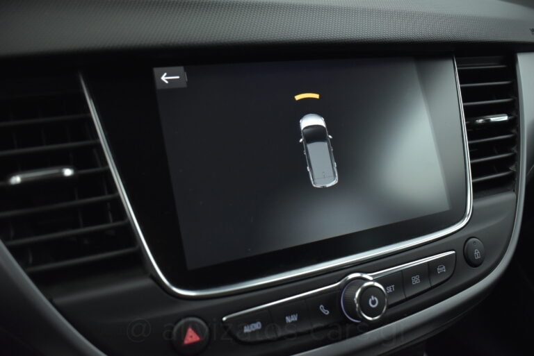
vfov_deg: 43.7
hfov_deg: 61.9
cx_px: 267
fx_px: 445
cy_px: 178
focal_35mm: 30
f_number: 3.8
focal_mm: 20
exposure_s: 1/100
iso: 1600
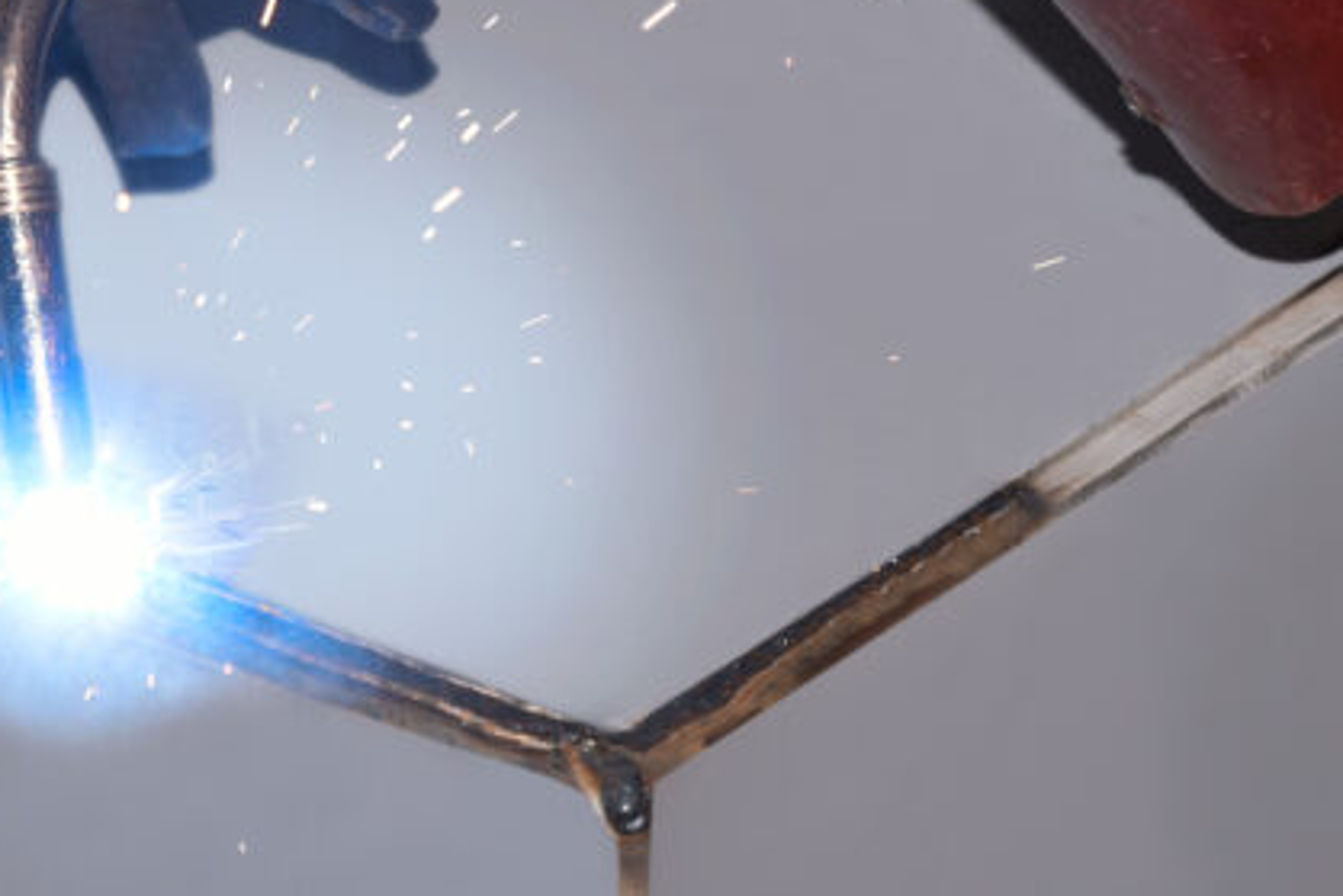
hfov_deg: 8.0
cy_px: -51
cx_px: 726
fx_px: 9590
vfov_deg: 5.3
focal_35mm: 257
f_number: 8
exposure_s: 1/320
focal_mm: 105
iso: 800
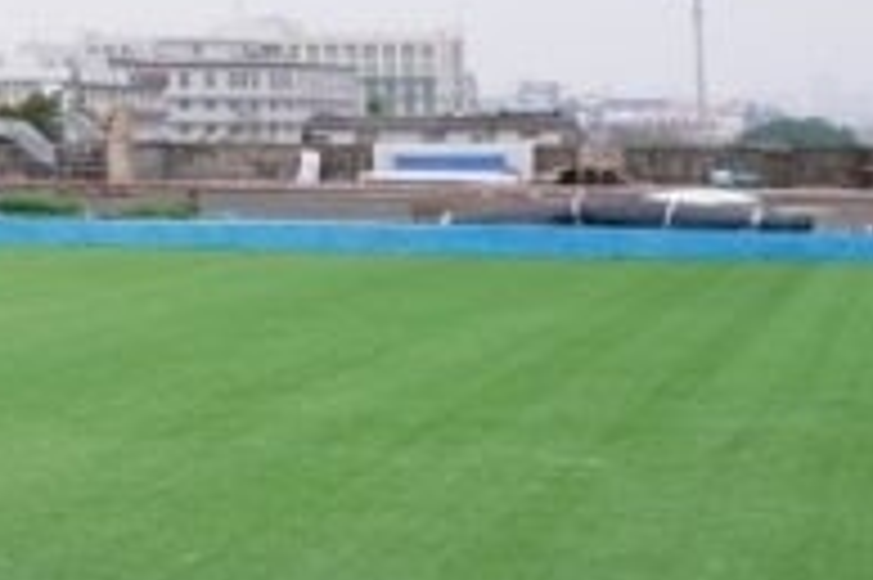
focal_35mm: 127
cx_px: -1246
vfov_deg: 10.6
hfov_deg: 12.5
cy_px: -110
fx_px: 3077
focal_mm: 16
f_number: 8
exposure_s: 1/125
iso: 100
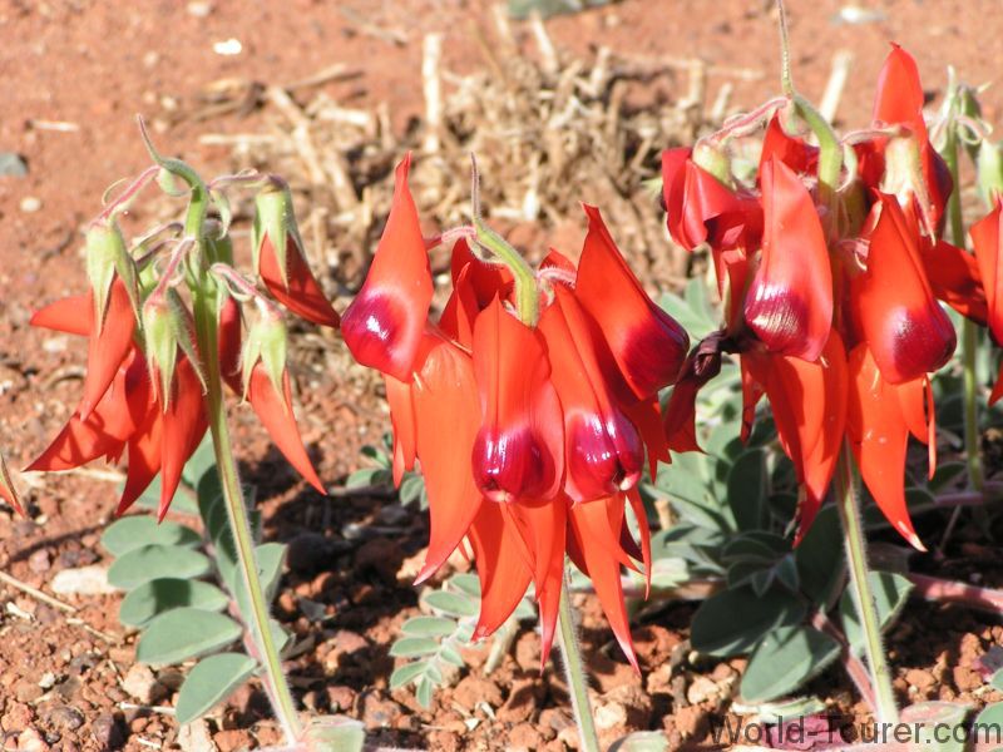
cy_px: 376
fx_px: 5969
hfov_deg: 9.6
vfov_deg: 7.2
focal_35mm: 206
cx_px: 502
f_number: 4.5
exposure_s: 1/400
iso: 50
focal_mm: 31.5
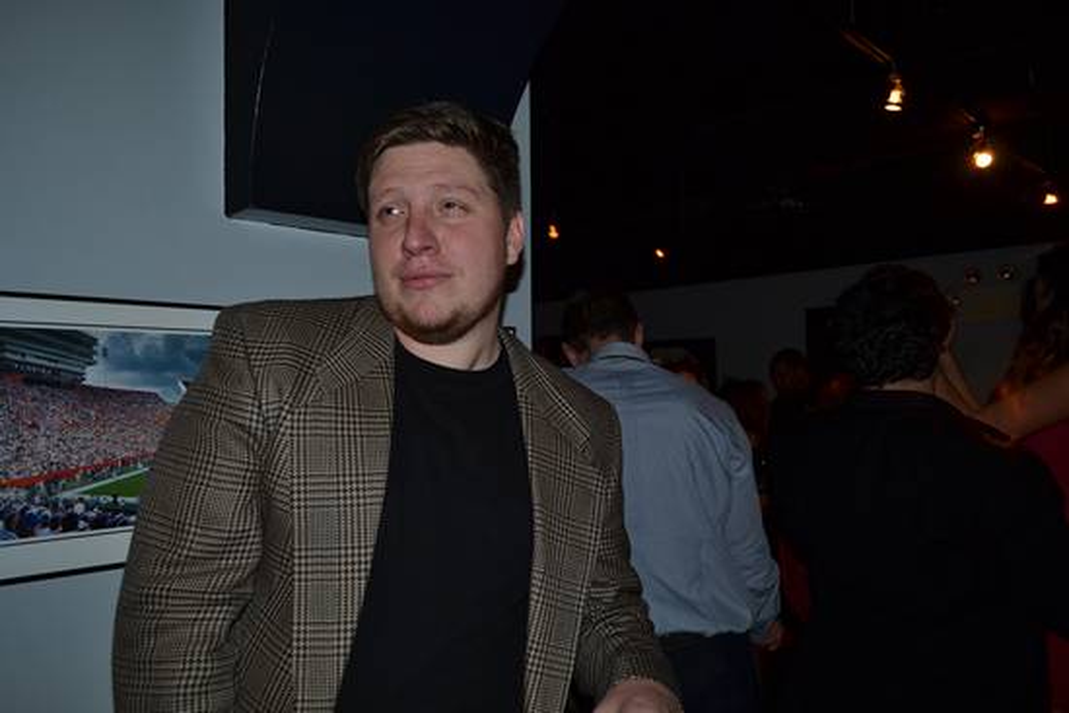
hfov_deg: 67.4
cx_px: 534
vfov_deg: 48.0
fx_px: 802
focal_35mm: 27
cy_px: 356
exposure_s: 1/4
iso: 200
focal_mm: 18
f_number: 3.5
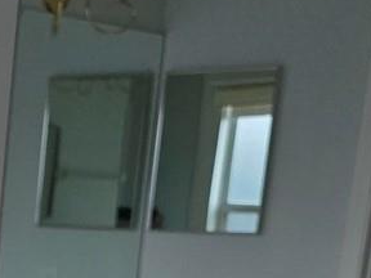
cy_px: 588
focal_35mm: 128
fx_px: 1372
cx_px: -263
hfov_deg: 14.0
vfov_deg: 10.5
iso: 50
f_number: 1.7
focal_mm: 6.3
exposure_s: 1/180
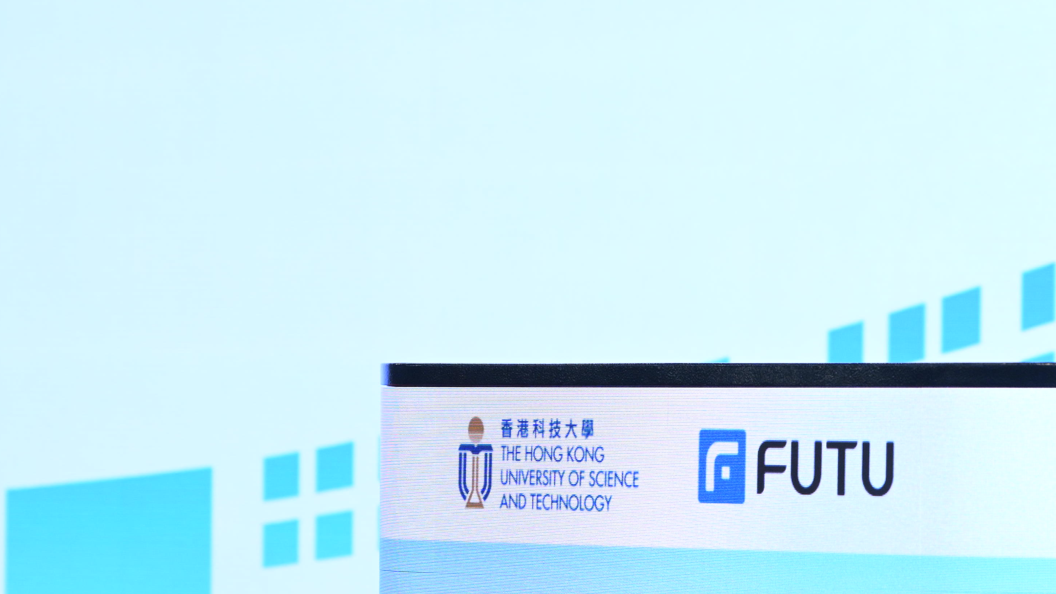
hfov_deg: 9.4
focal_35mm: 227
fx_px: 6356
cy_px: 312
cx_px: 995
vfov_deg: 5.4
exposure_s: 1/200
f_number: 5.6
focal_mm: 102
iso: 2000
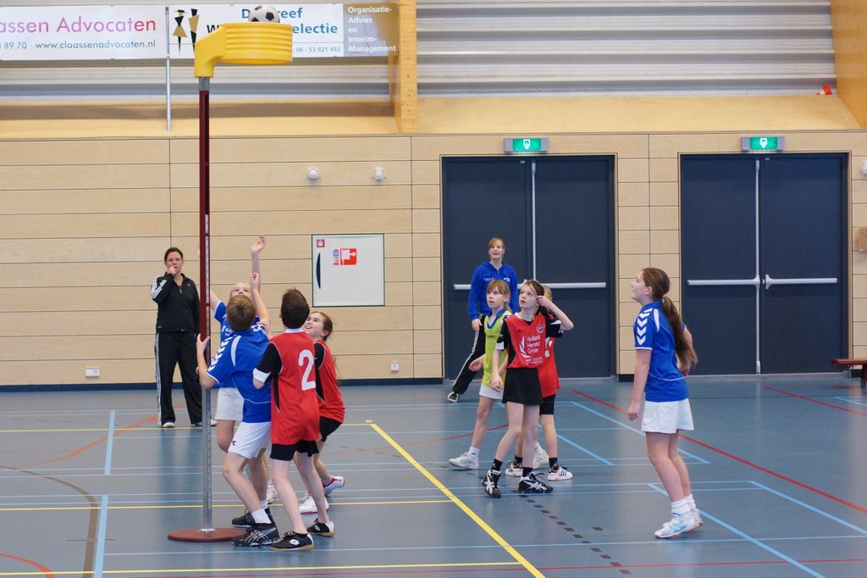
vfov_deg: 18.2
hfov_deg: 27.0
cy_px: 289
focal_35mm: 75
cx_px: 434
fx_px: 1806
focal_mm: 50
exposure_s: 1/250
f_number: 2.2
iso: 800
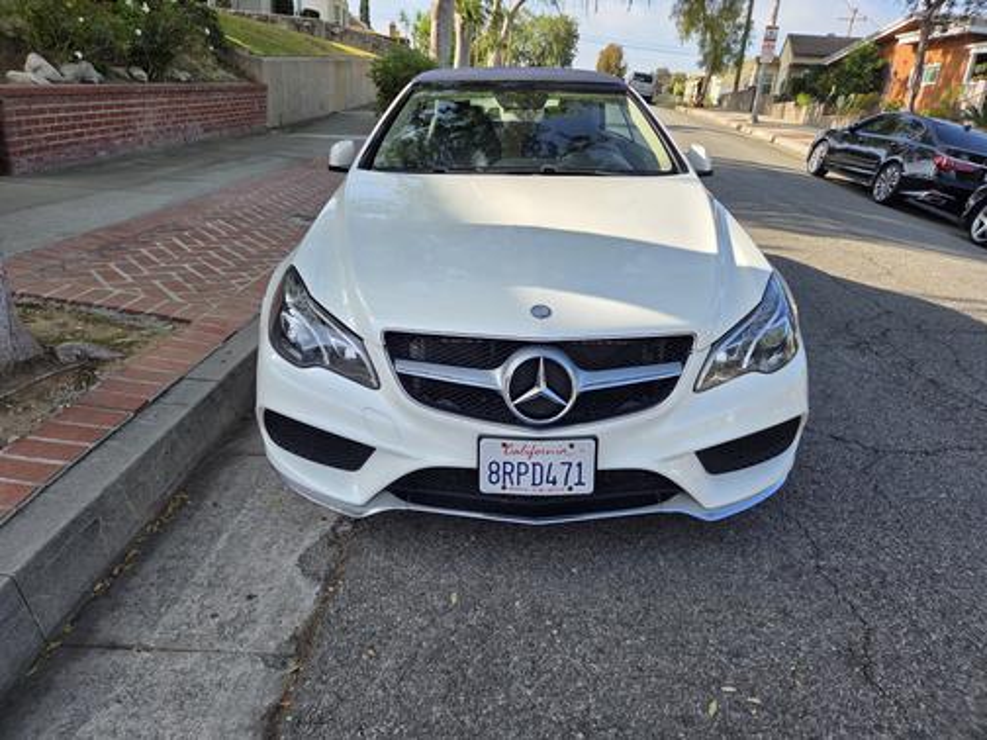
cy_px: 370
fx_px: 656
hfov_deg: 73.9
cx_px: 494
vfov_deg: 58.9
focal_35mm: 23
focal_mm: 5.4
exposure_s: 1/2192
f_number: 1.8
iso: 80
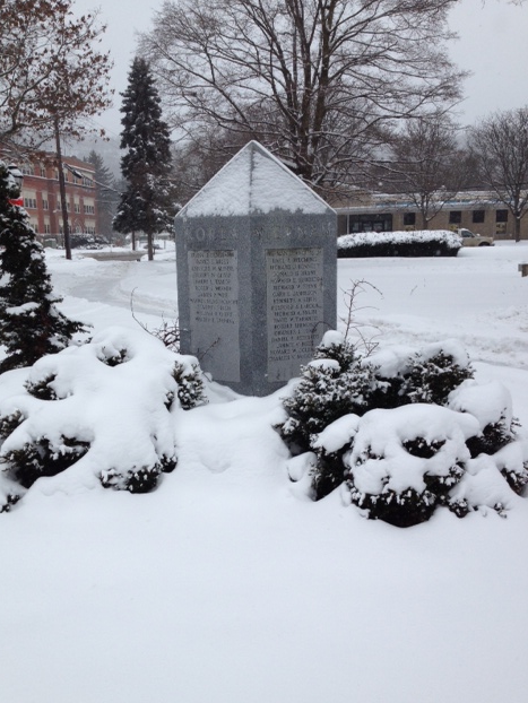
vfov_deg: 51.3
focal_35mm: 36
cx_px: 258
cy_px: 359
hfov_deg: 39.7
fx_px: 732
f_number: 2.4
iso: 50
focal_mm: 4.28
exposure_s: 1/1214
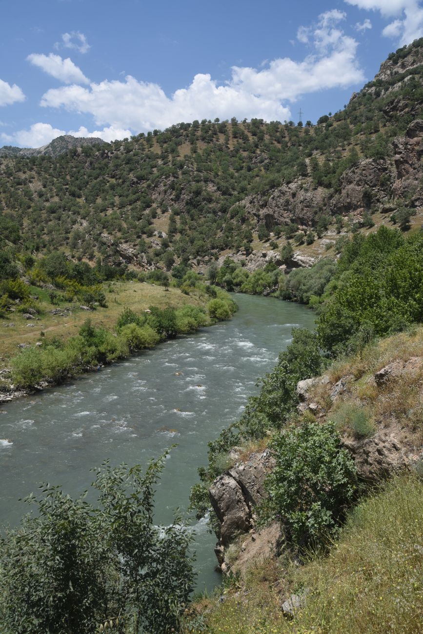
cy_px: 317
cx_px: 212
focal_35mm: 31
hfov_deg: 42.3
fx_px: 546
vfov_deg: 60.3
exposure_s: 1/125
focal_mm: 31
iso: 100
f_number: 13
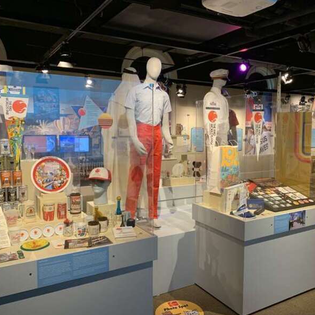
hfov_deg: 52.4
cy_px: 158
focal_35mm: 31
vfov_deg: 52.5
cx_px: 180
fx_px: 319
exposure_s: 1/60
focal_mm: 4.25
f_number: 1.8
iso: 160
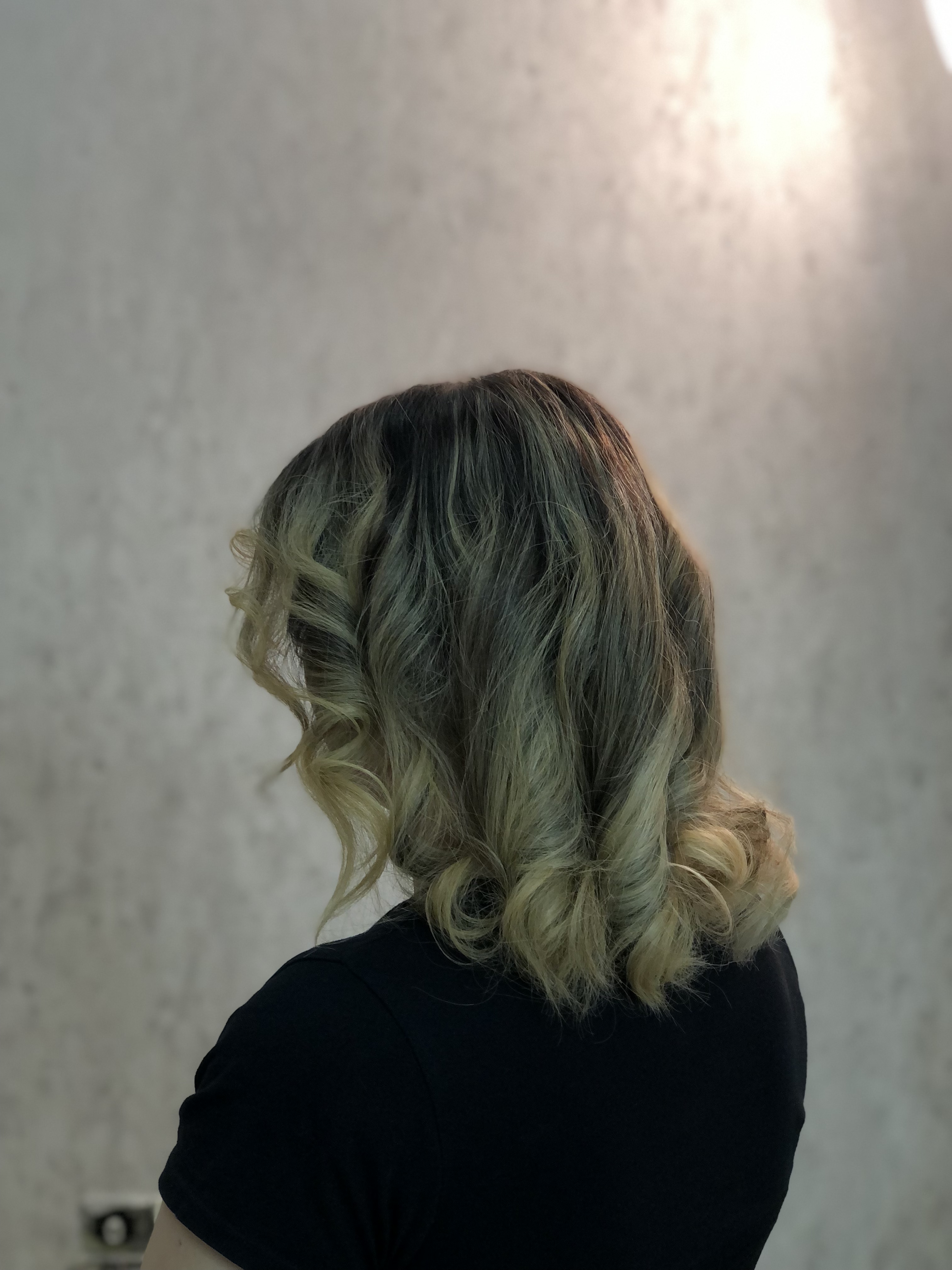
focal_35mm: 52
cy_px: 635
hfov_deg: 28.0
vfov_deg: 36.8
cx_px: 476
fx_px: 1907
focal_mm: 6
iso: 50
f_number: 2.4
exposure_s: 1/50
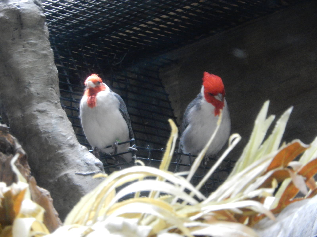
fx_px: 2189
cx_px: 158
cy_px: 118
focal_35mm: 239
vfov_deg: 6.2
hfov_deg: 8.3
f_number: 5.8
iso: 800
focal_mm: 42.8
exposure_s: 1/8
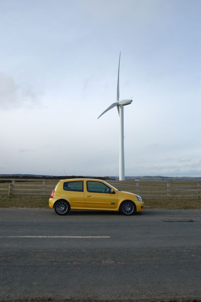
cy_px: 151
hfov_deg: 47.8
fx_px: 227
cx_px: 100
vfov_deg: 67.4
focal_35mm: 27
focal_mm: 18
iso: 200
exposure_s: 1/320
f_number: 9
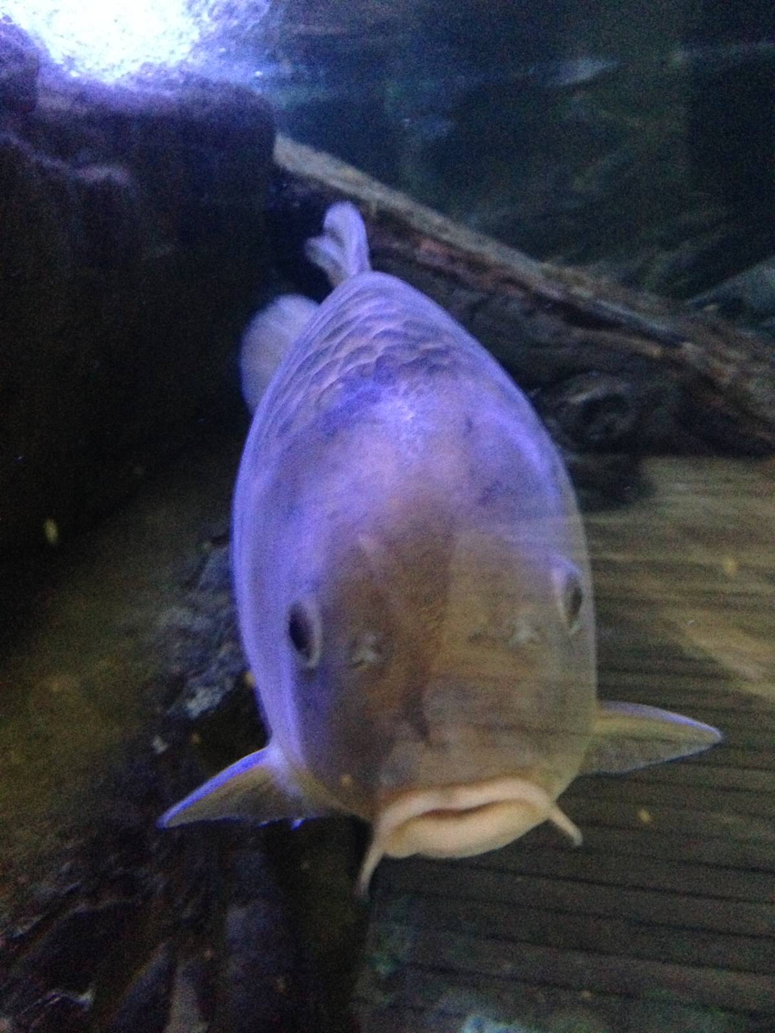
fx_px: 985
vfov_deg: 55.4
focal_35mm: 33
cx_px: 388
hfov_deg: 42.9
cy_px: 516
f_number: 2.4
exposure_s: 1/15
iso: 800
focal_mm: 4.12
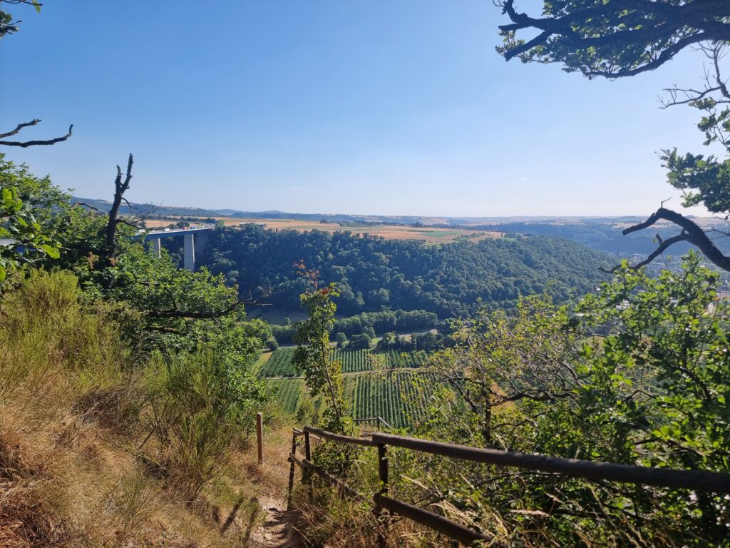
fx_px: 506
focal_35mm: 24
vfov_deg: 56.8
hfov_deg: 71.6
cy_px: 274
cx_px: 365
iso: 50
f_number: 1.8
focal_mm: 6.7
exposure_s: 1/1236
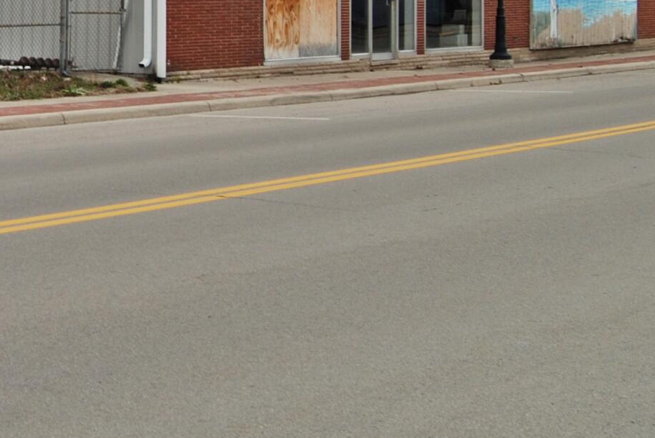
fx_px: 1621
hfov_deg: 21.7
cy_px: -63
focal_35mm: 89
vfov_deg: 15.0
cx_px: -63
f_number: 5.6
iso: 100
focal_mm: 18
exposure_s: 1/125
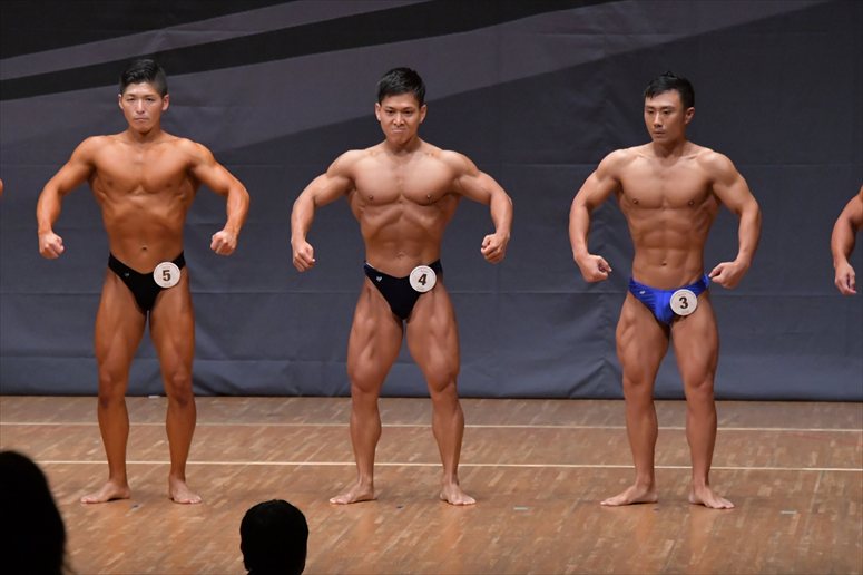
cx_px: 432
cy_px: 288
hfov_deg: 8.1
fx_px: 6110
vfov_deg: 5.4
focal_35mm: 255
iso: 6400
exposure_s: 1/400
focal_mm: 170
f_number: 5.6
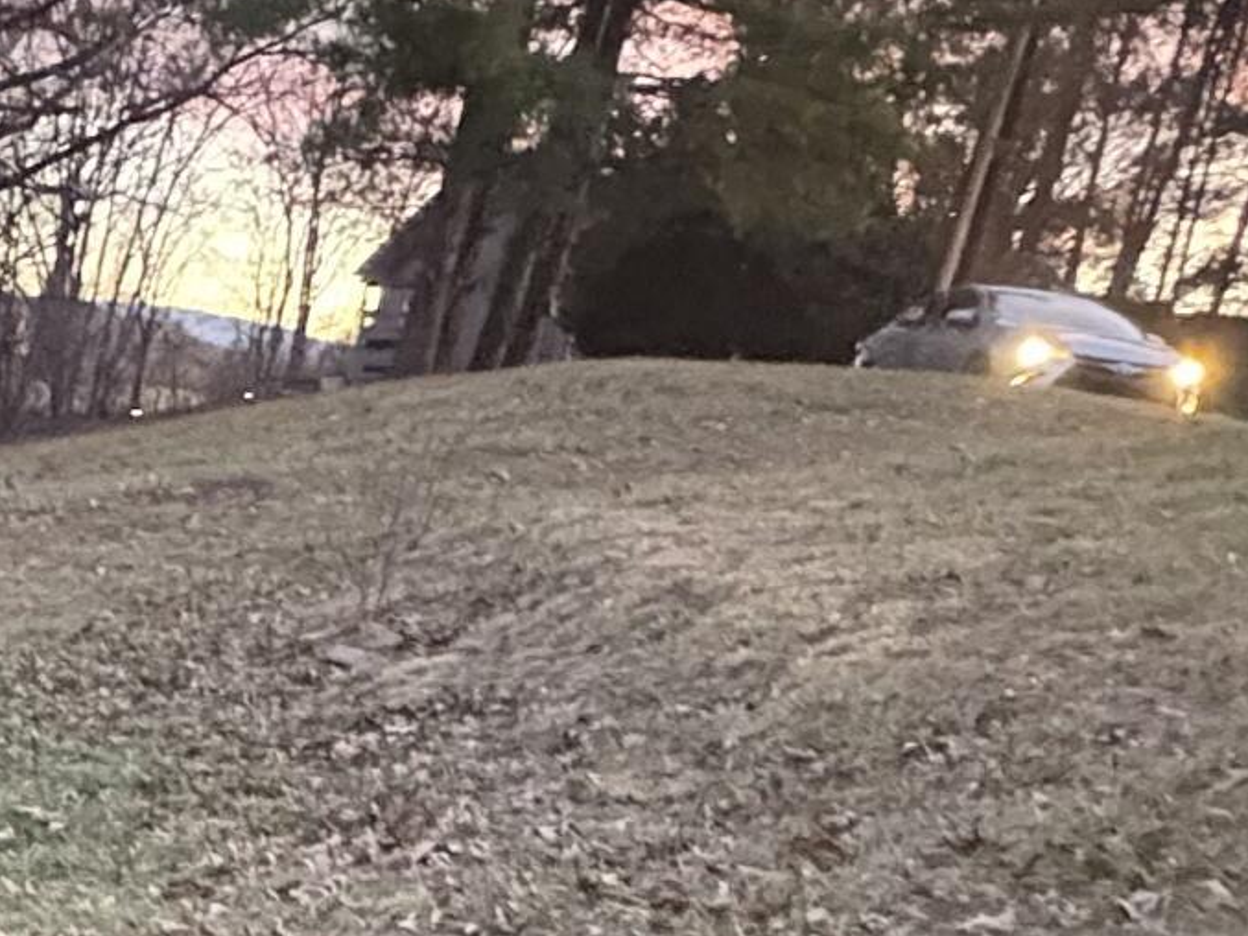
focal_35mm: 62
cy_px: 1111
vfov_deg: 22.0
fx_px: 2236
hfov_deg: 27.6
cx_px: -232
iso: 1250
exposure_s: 1/30
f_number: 2.2
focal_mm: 2.22
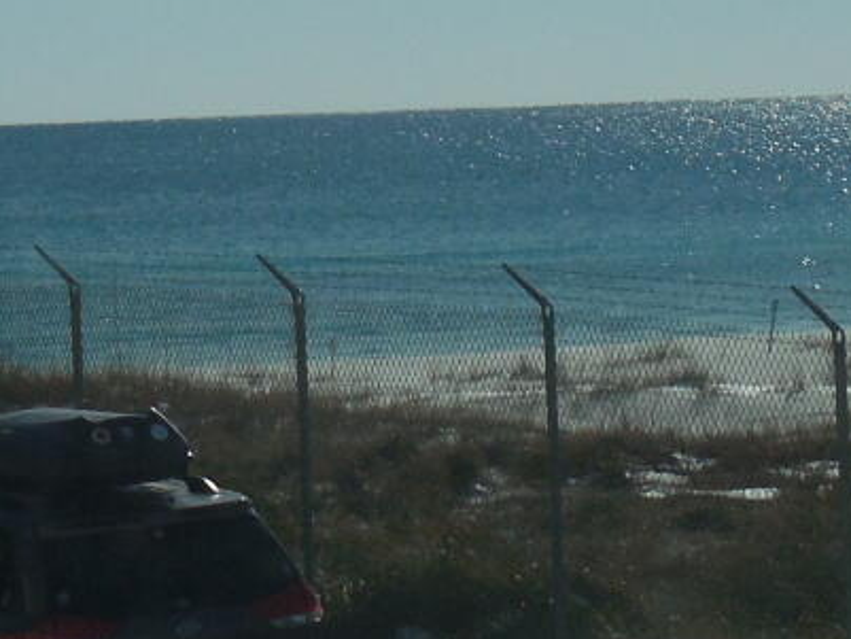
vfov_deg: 4.8
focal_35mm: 311
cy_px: -221
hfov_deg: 6.4
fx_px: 7648
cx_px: 202
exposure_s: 1/640
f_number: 9
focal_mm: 14.1
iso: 125
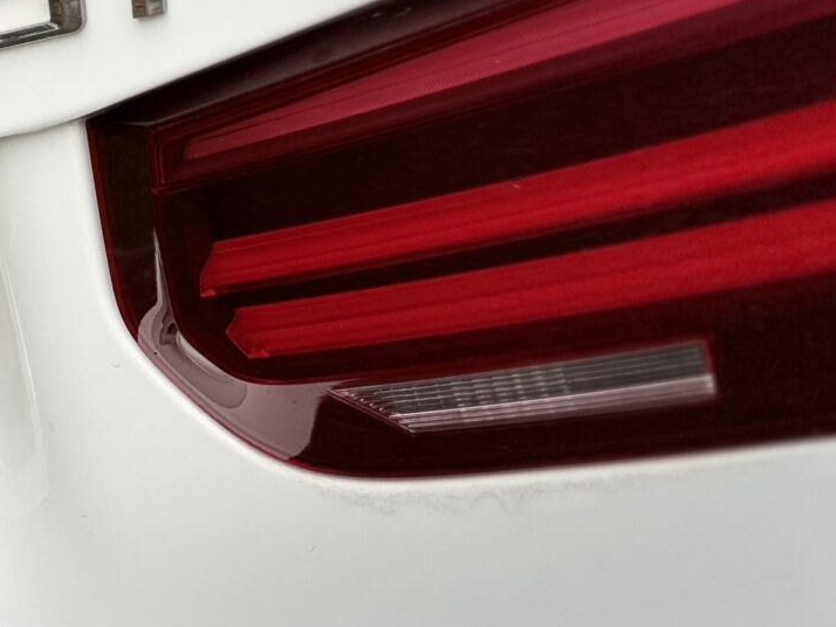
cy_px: 153
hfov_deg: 20.2
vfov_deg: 17.1
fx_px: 2078
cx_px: -343
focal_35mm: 86
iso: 64
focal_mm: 6.86
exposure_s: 1/189
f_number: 1.78
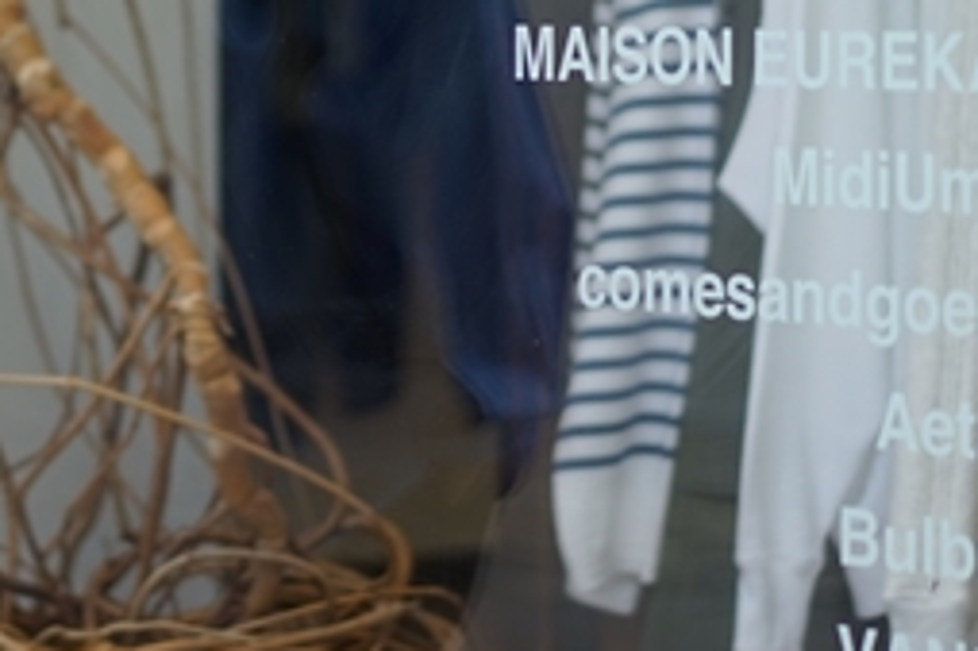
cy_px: -114
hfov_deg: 11.8
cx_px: 108
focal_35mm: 173
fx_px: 4697
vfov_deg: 7.9
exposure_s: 1/400
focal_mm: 55
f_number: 1.8
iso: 100
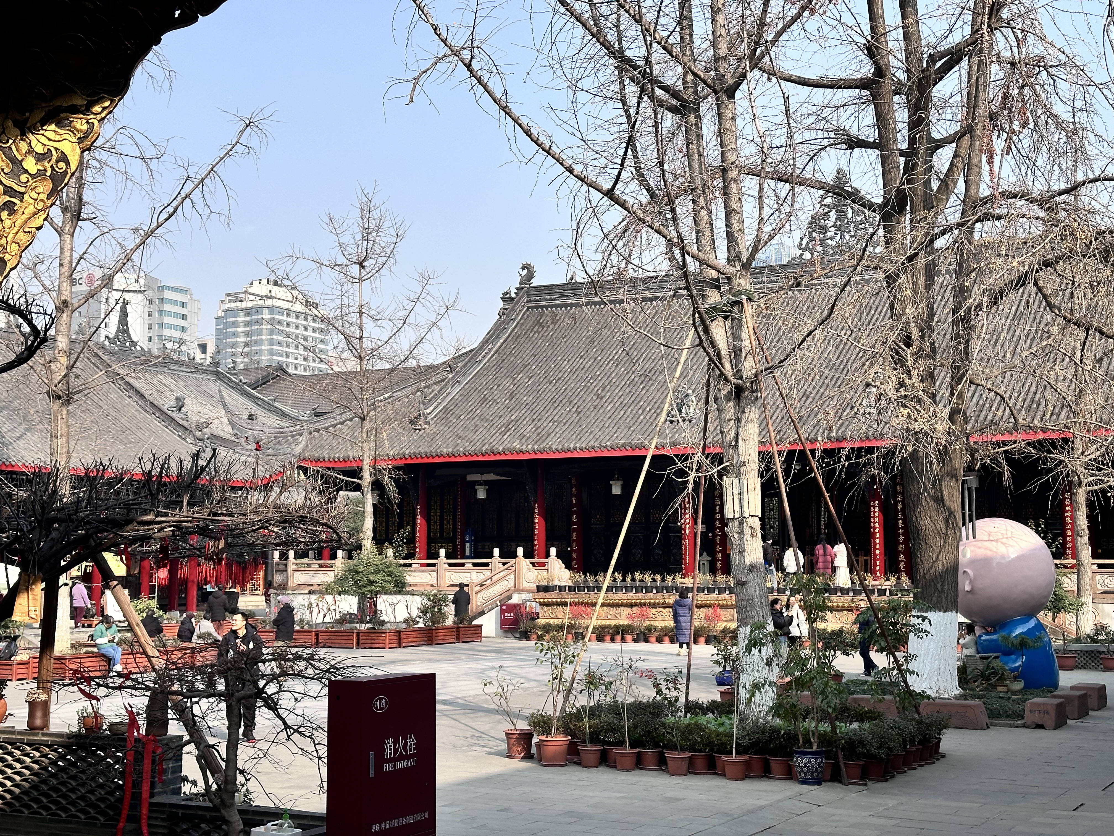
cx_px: 557
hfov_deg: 39.7
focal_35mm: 48
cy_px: 418
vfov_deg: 30.3
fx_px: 1545
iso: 64
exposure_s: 1/2252
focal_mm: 6.86
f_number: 1.78
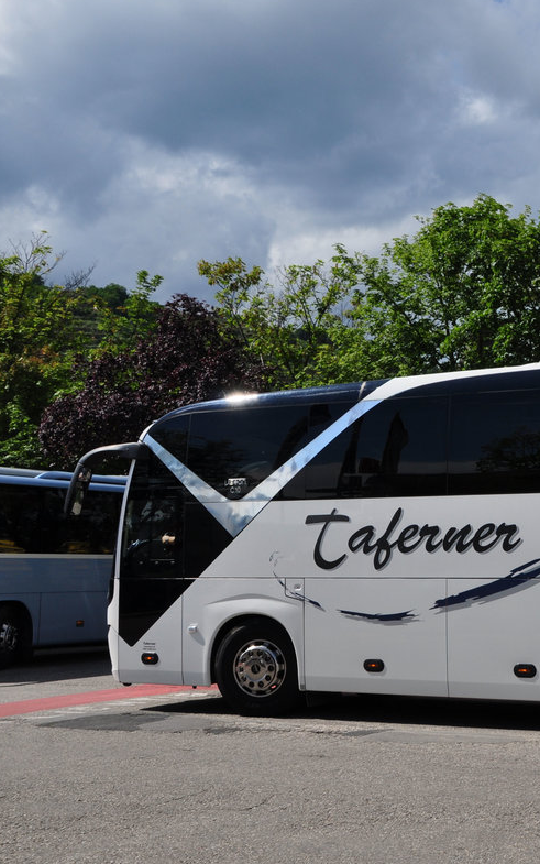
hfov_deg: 21.7
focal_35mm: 56
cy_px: 431
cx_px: 621
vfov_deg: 36.3
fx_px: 1318
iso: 200
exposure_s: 1/400
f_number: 10
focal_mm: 24
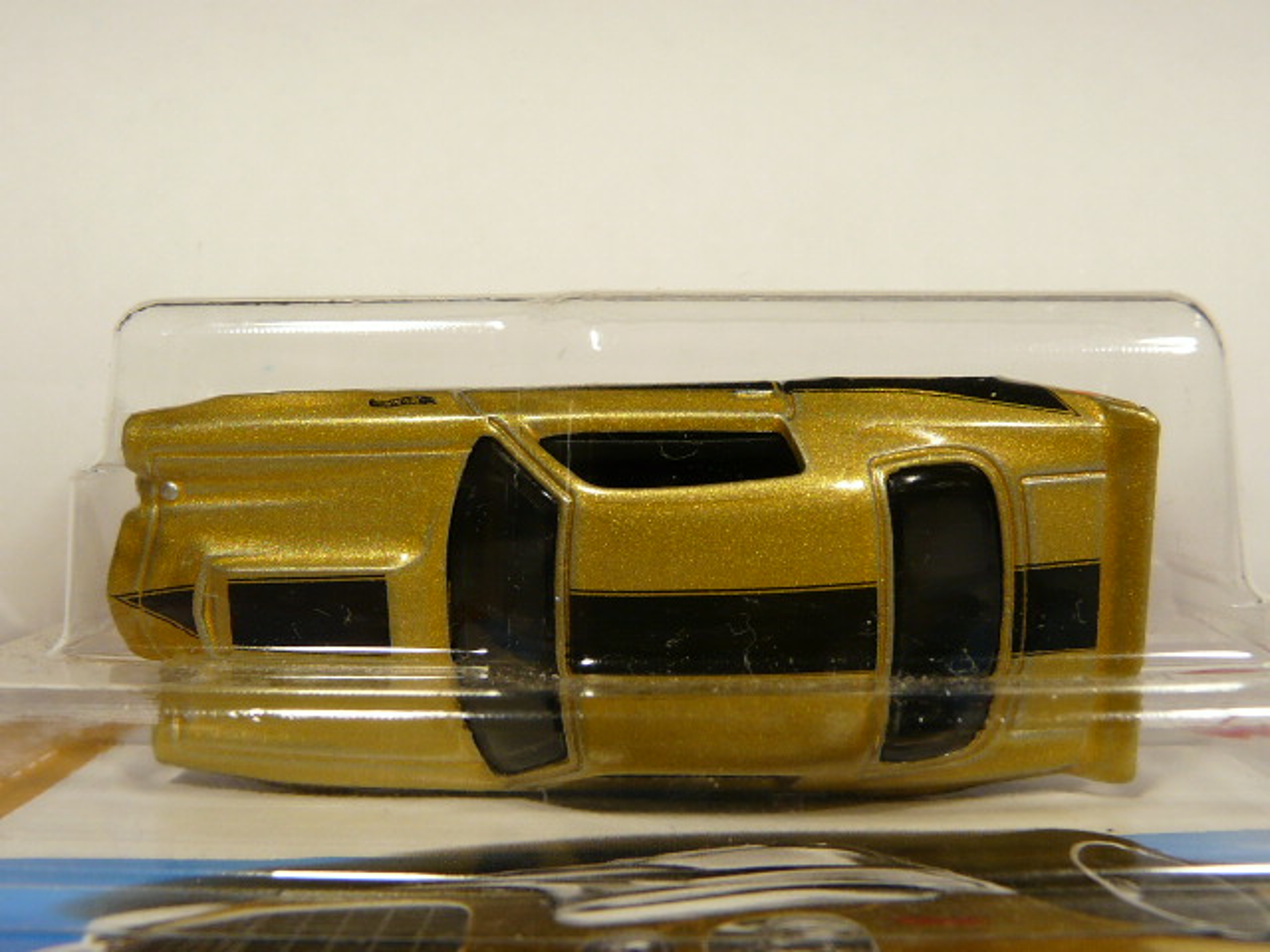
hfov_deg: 47.9
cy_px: 476
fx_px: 1431
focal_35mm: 39
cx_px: 635
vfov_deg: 36.8
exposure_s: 1/80
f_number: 2.8
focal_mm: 4.6
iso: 100
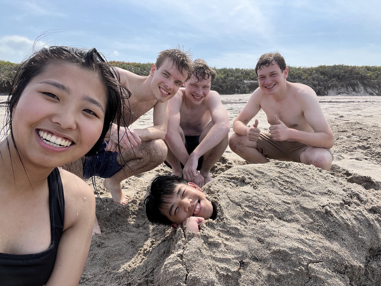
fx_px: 264
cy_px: 138
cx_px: 189
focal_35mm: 24
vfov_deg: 56.8
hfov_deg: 71.6
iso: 32
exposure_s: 1/546
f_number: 2.2
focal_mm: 2.71
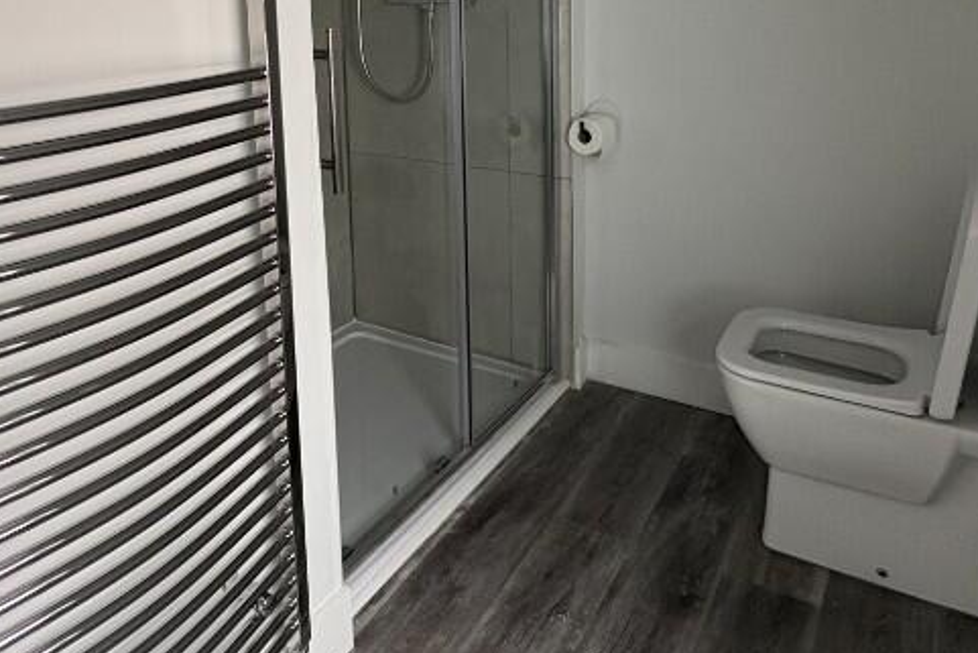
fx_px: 842
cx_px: 407
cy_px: 110
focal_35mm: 31
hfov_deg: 59.9
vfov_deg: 40.2
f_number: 2.2
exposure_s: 1/82
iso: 200
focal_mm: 2.22
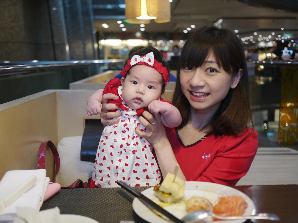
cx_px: 149
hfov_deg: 46.8
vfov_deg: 36.0
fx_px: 344
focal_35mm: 40
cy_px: 112
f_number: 1.7
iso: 200
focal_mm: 20
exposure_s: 1/60
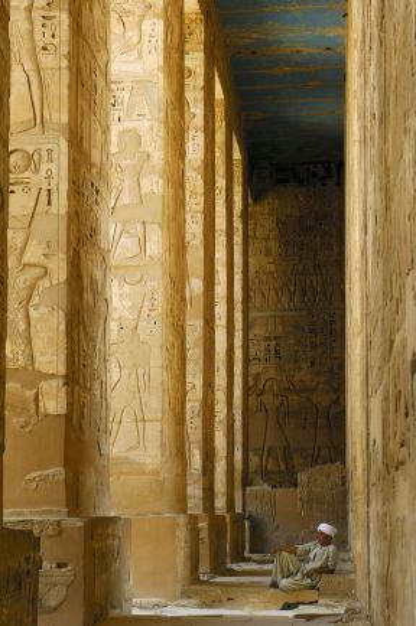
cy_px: 313
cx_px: 208
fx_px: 1304
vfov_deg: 27.0
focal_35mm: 75
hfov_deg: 18.1
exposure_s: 1/60
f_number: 5.6
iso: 100
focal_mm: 50
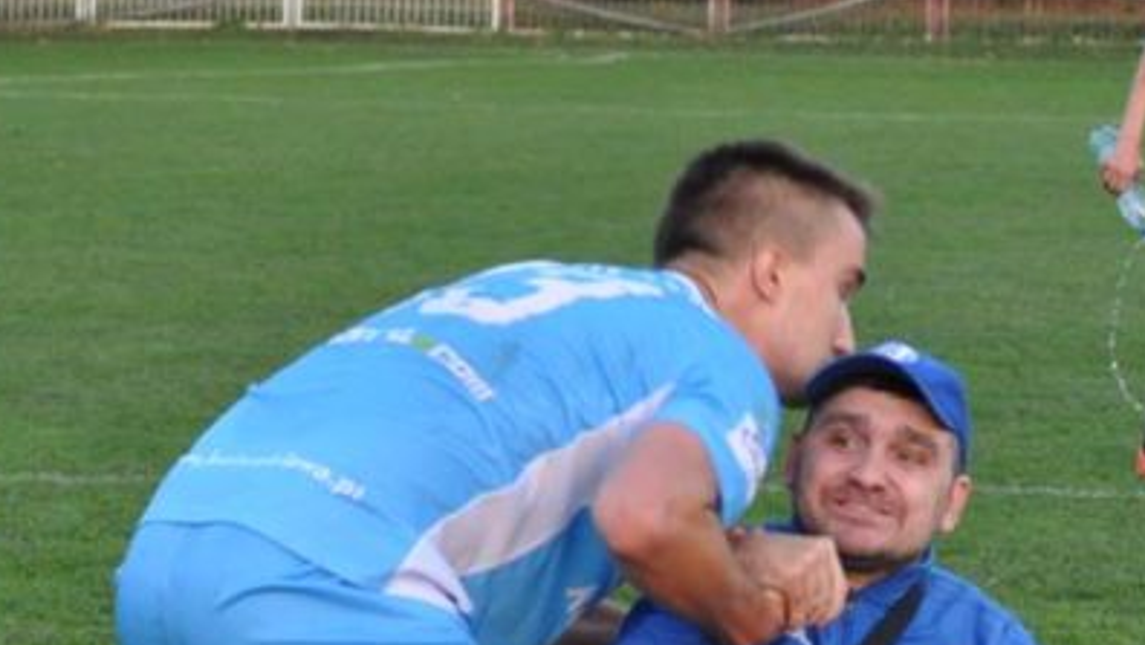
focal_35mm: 223
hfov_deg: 9.6
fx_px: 6783
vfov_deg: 5.4
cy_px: 691
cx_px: 700
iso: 1600
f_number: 4
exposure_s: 1/250
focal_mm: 55
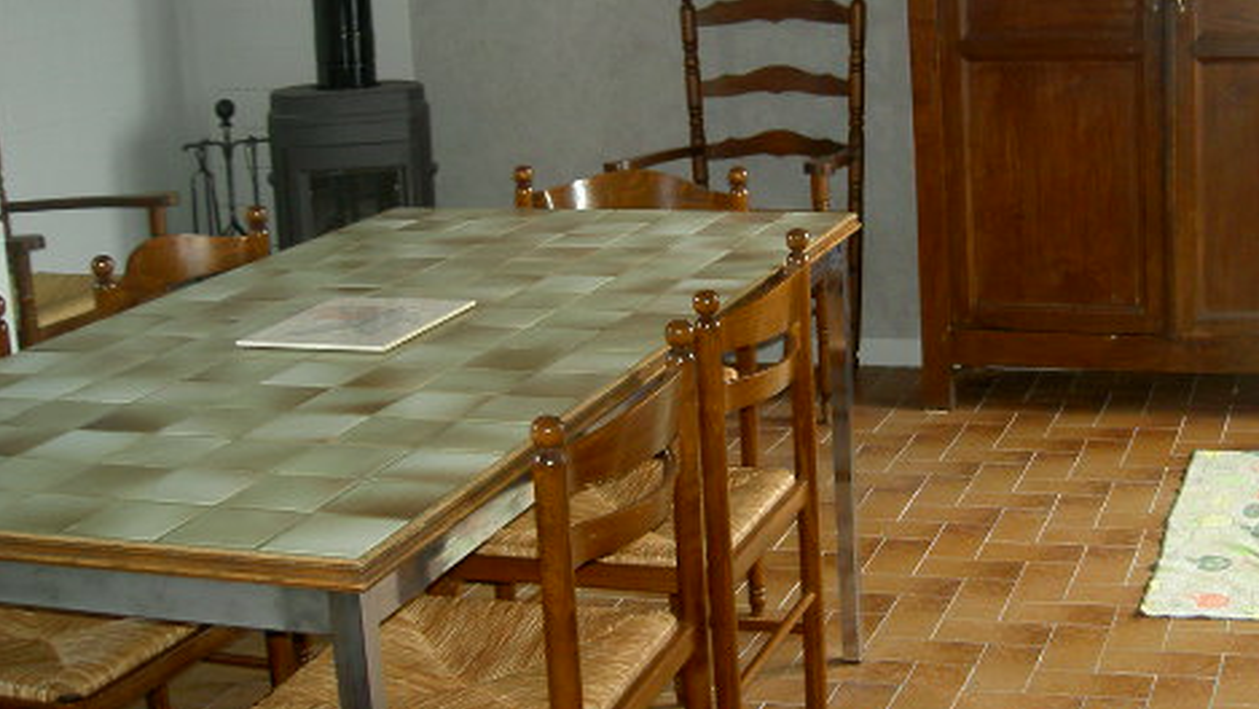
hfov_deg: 35.6
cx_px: 854
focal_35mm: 58
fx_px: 1937
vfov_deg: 20.7
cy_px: 277
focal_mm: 8
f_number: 2.8
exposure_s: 1/59.5
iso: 100
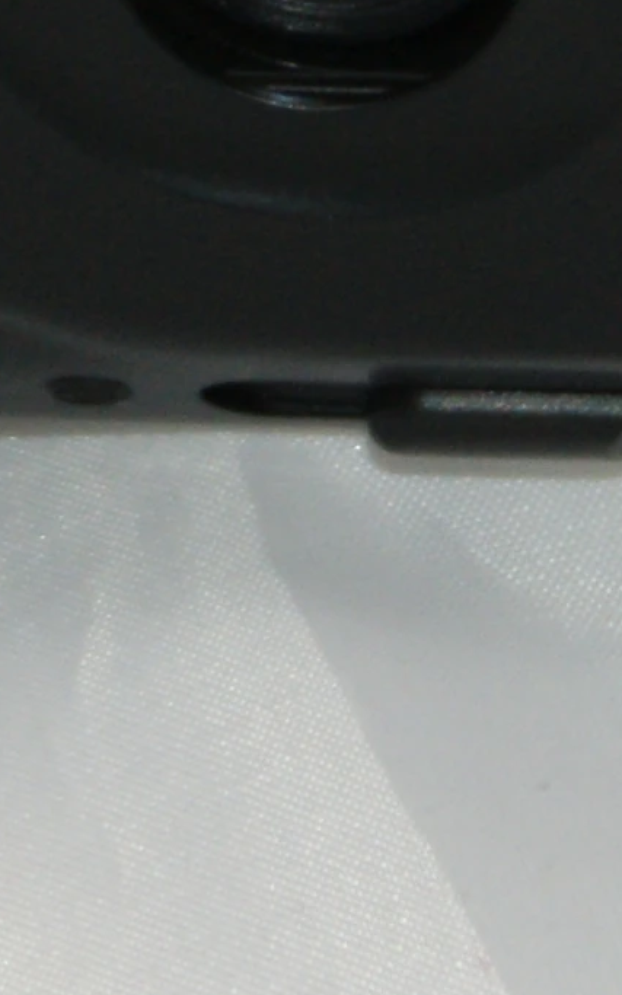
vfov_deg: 3.4
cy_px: -626
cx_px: 159
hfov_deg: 2.2
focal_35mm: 607
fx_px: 16460
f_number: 5.6
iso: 400
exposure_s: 1/125
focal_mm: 70
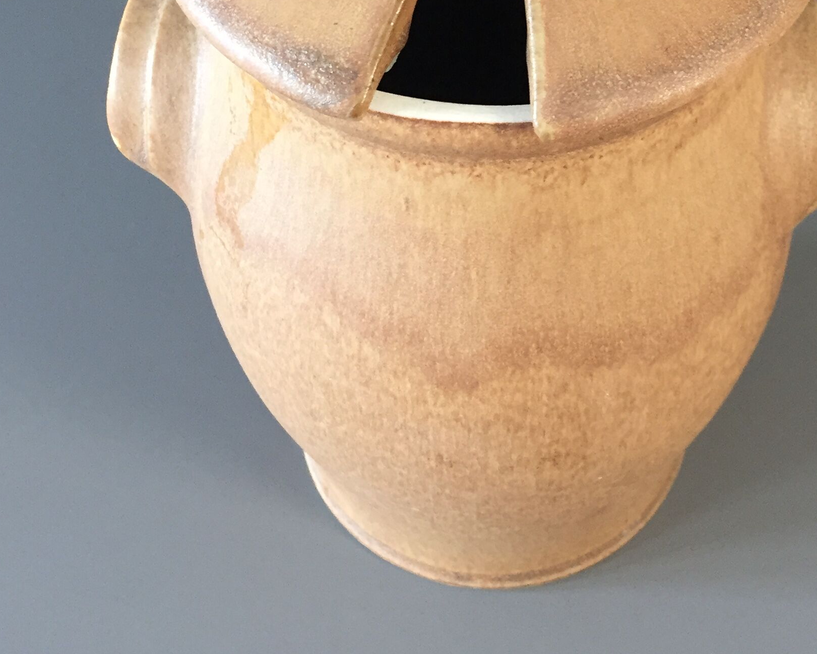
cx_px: 480
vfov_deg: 25.8
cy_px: 66
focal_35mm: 57
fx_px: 1378
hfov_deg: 32.9
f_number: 2.2
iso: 160
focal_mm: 4.15
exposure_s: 1/33
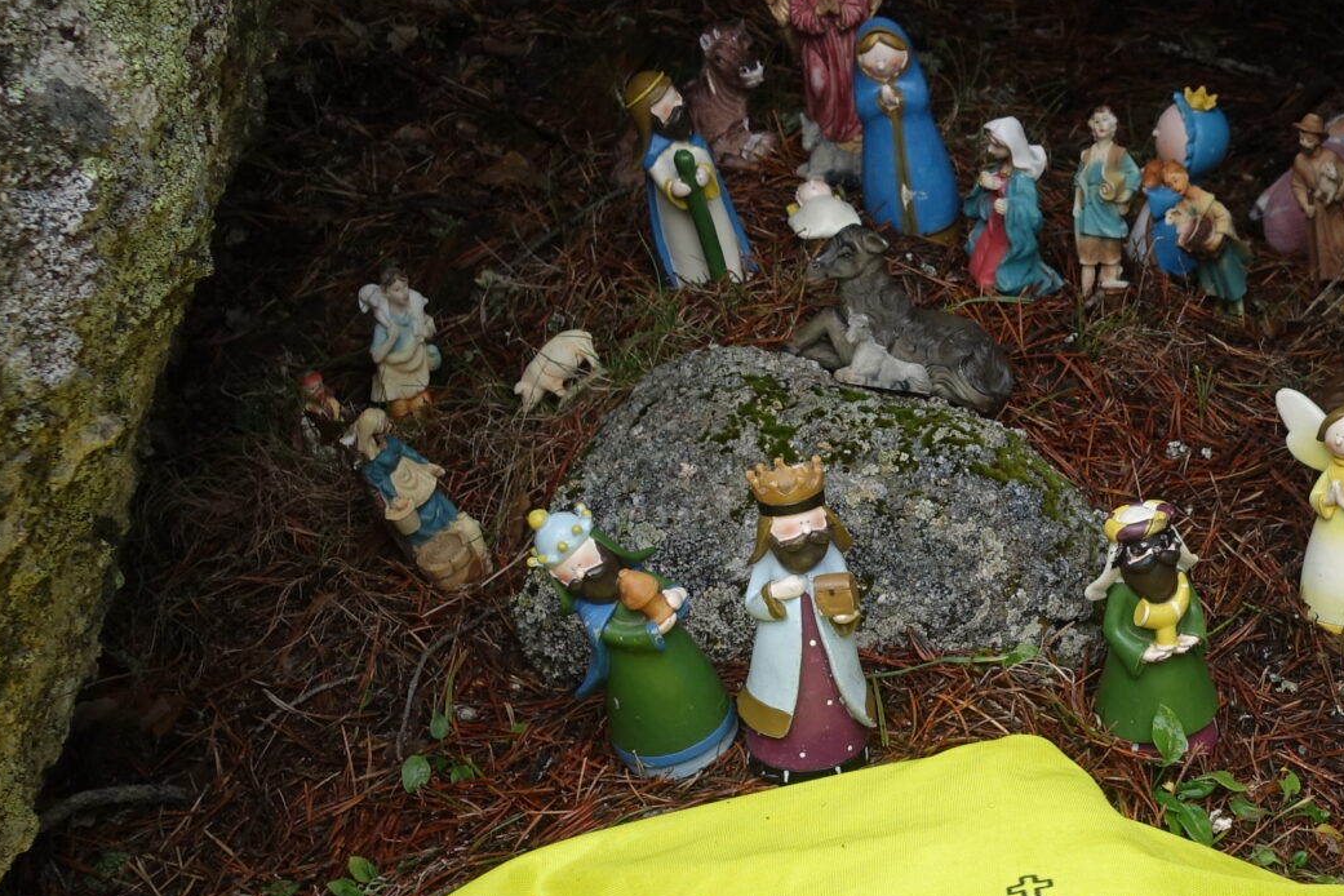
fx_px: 2202
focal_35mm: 59
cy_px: 818
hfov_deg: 32.9
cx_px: 1088
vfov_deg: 22.4
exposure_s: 1/80
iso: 200
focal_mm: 8.8
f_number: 4
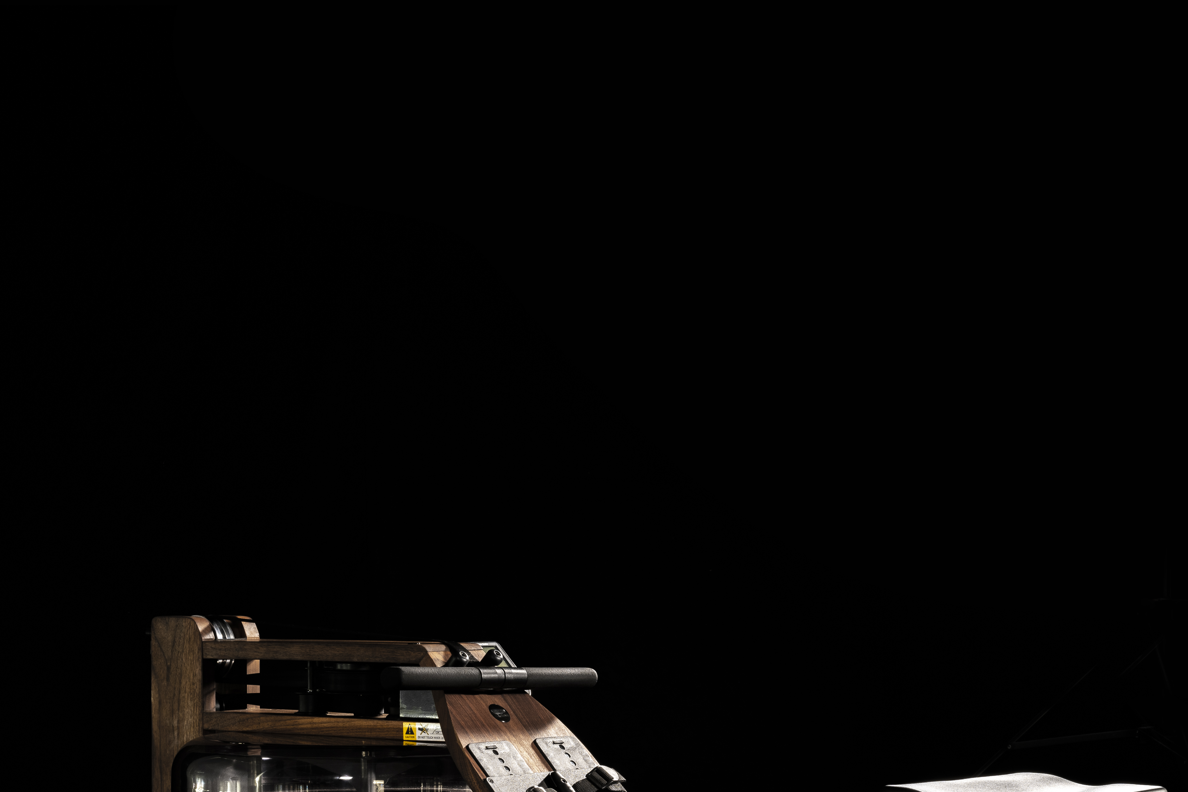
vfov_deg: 13.5
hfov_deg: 20.2
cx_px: 679
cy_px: 587
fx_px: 3333
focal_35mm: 101
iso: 31
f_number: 13
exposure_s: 5
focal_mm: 50
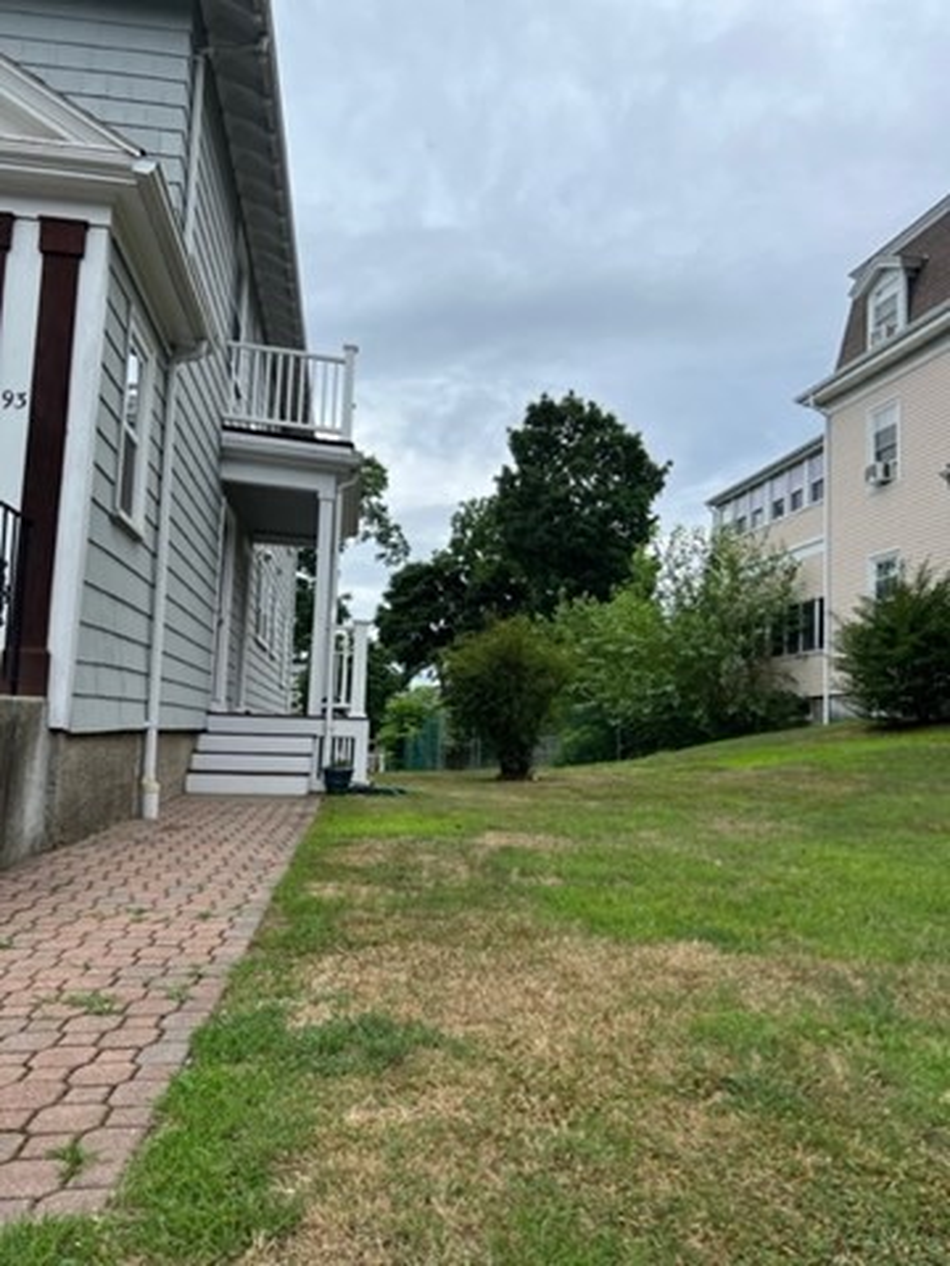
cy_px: 633
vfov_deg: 67.3
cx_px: 475
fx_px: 951
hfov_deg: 53.1
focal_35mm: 26
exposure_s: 1/4274
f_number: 1.5
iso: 50
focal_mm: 5.7
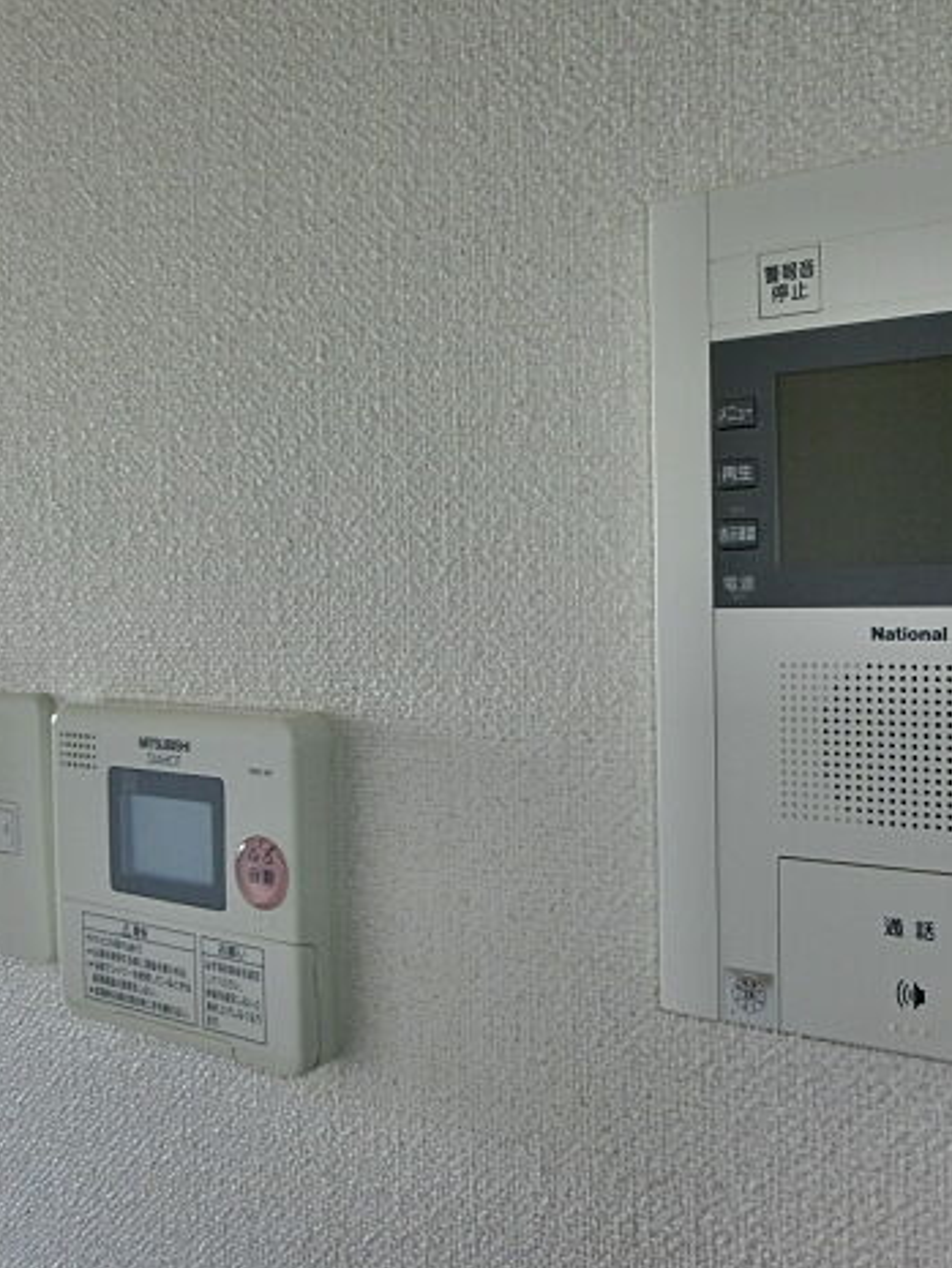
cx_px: 505
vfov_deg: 55.3
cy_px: 627
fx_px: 1210
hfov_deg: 42.9
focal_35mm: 33
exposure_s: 1/30
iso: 160
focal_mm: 4.24
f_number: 3
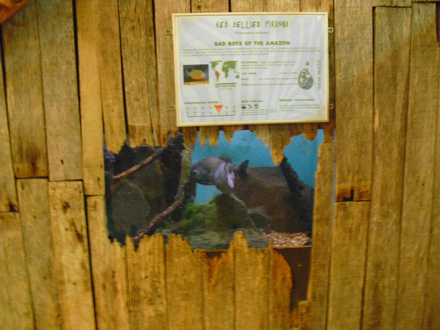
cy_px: 165
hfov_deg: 51.4
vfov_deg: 39.7
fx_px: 458
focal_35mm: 36
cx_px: 220
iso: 800
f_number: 3.1
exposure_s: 1/10
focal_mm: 6.3
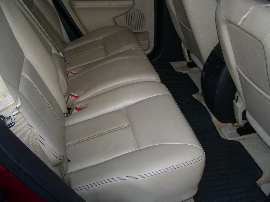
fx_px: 289
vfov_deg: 38.7
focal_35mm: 37
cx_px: 135
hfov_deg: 50.1
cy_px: 101
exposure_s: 1/60
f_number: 2.7
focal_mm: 6
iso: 80
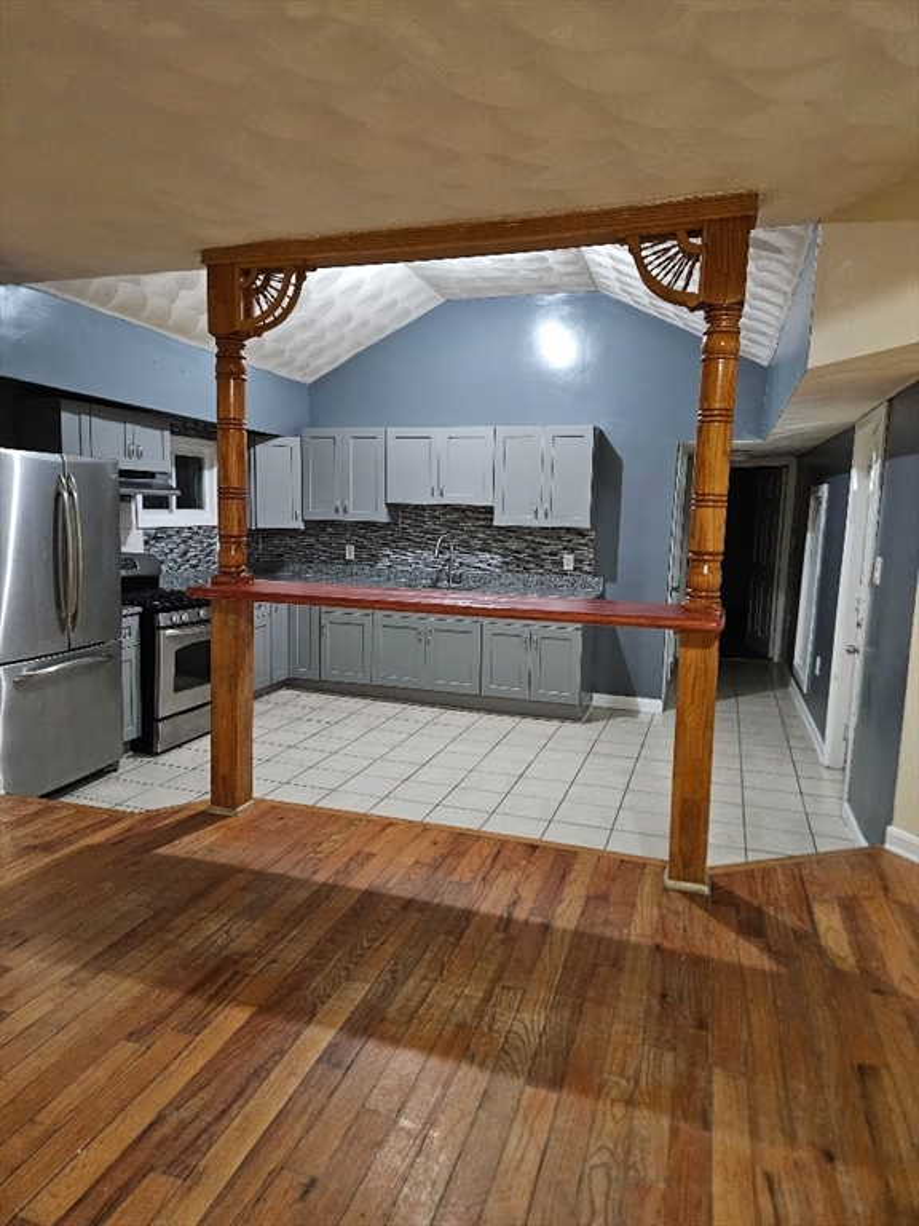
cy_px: 613
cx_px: 460
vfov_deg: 73.9
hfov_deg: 58.9
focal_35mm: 23
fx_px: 814
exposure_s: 1/42
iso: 1000
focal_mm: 5.4
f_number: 1.8
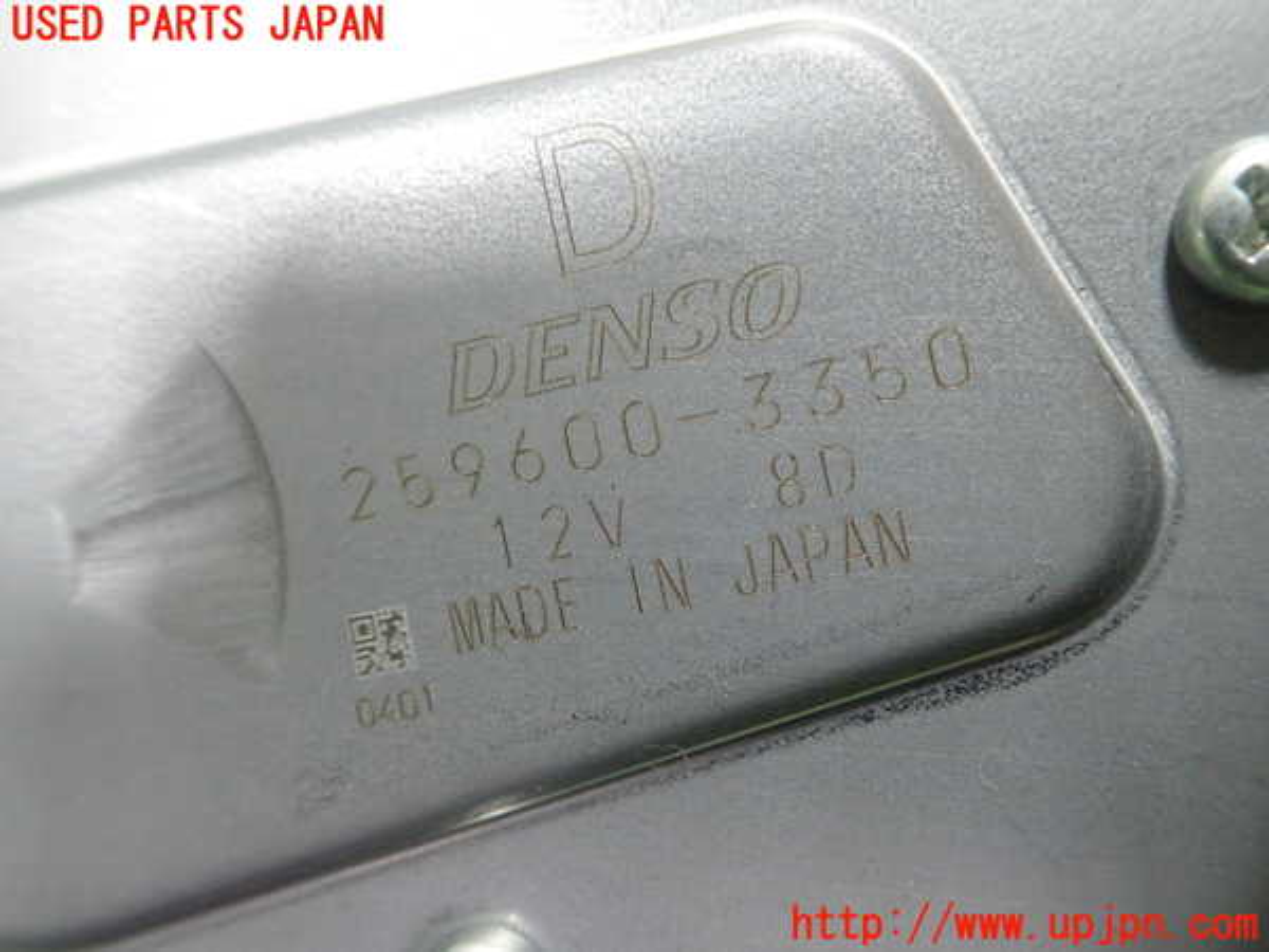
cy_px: 476
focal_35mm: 30
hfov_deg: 60.0
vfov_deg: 46.8
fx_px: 1100
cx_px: 634
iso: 640
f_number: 2.3
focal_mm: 5.5
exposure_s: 1/125
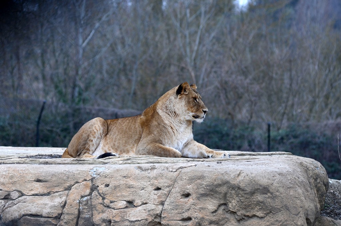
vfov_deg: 4.9
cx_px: 170
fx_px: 2623
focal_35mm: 278
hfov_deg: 7.4
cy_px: 113
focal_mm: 185
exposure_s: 1/125
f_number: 5.6
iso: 100
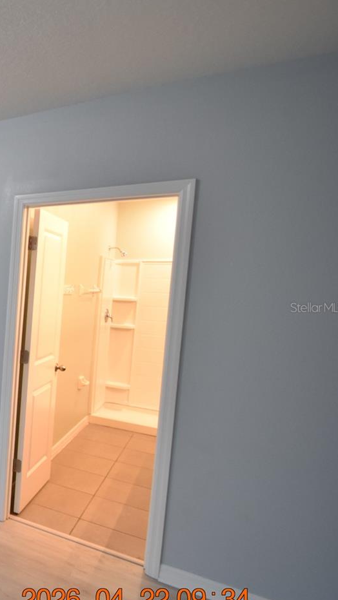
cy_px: 307
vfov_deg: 69.8
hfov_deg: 28.3
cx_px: -168
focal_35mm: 27
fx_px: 430
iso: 800
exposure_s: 1/30
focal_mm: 10
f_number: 3.5
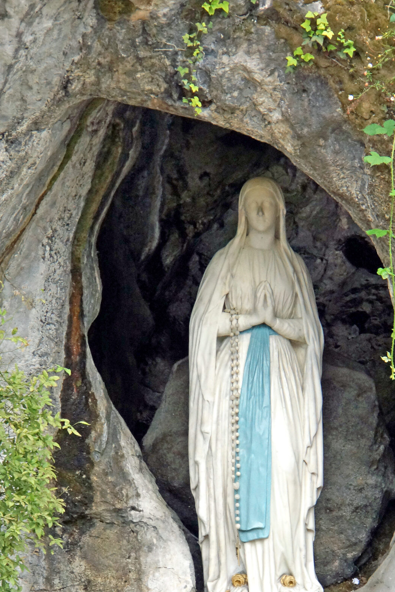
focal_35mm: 489
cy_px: 422
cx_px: 248
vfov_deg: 4.2
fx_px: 8049
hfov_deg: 2.8
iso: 640
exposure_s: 1/320
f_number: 6.3
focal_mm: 200
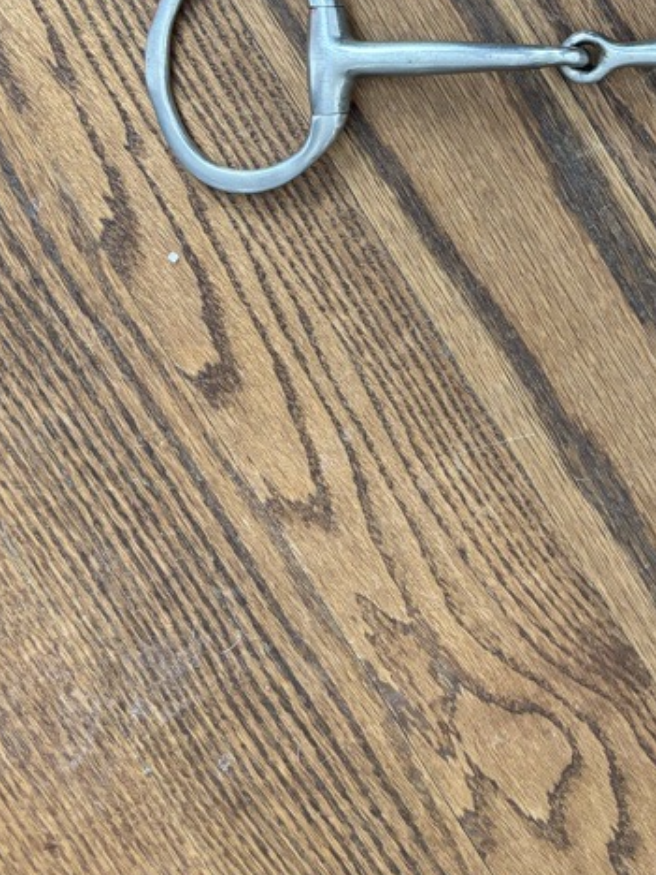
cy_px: 67
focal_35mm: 50
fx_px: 1263
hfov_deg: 28.1
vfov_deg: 35.6
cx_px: 578
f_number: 1.6
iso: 640
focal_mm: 5.96
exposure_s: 1/40
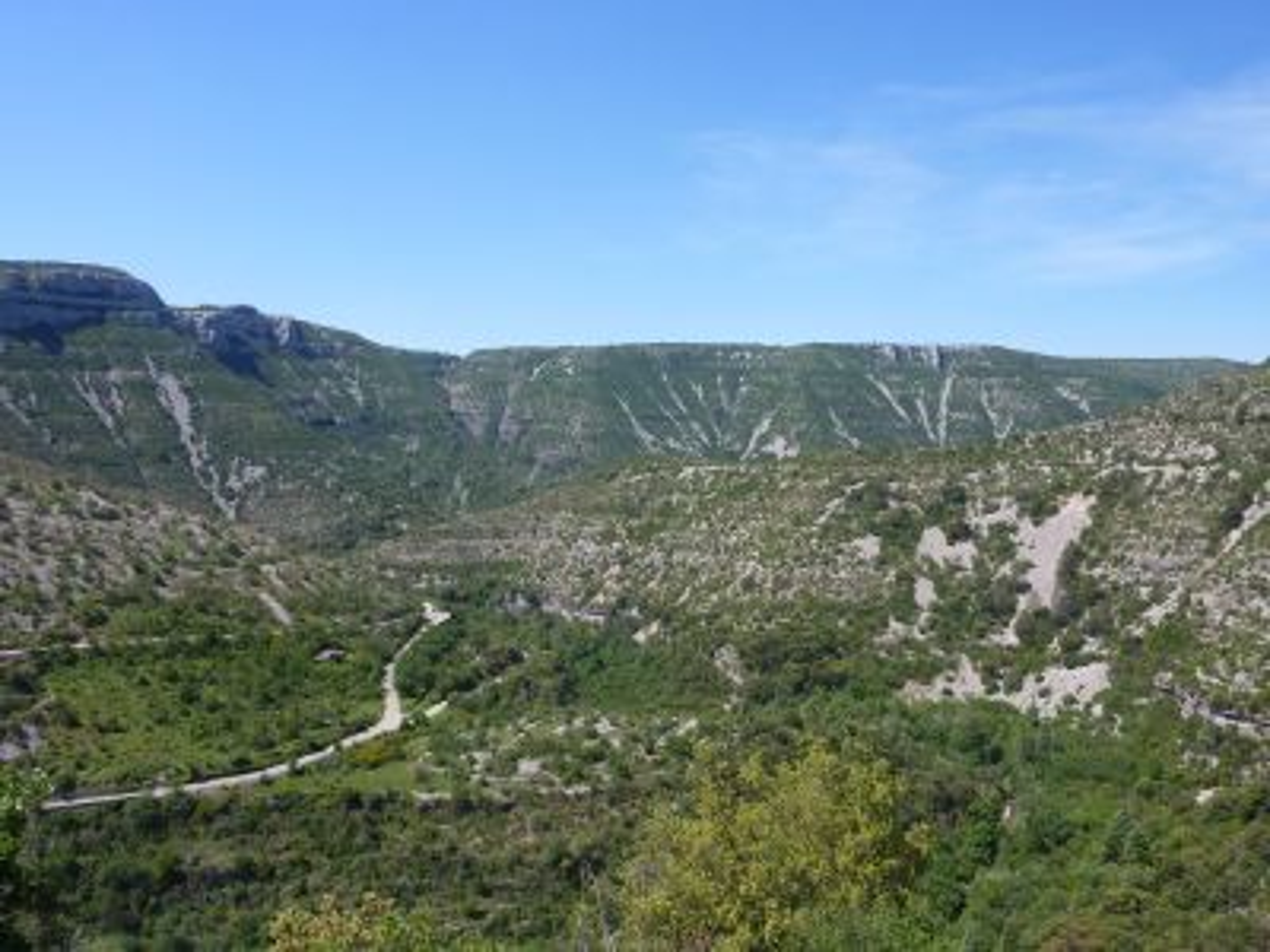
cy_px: 476
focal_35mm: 25
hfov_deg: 69.4
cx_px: 635
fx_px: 917
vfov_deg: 54.9
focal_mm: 4.1
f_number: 4
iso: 80
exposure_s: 1/500
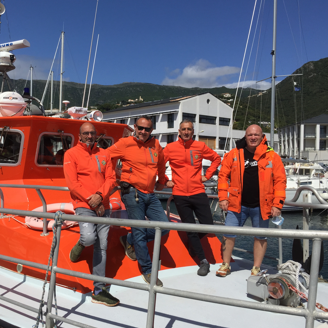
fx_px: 375
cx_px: 116
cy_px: 166
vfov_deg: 47.2
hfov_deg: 46.6
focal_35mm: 35
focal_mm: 4.15
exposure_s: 1/4405
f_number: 2.2
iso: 32
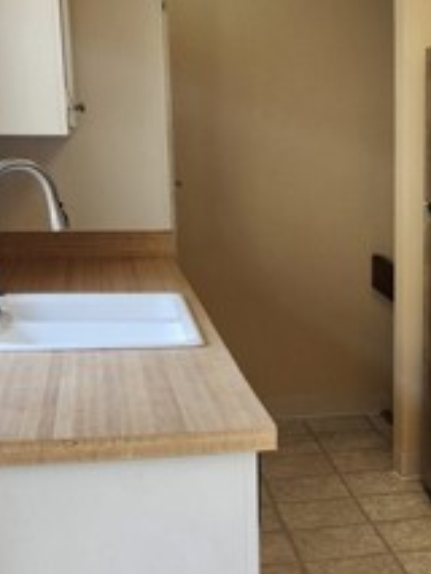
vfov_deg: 28.1
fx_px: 1144
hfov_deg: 20.7
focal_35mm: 69
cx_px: 423
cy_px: 345
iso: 64
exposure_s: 1/120
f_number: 1.8
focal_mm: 5.4
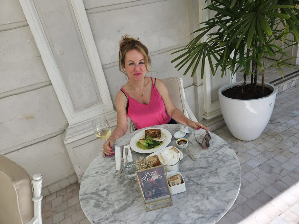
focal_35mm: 23
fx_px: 199
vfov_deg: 58.9
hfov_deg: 73.9
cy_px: 112
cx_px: 150
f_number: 1.8
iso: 32
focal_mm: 5.4
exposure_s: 1/289
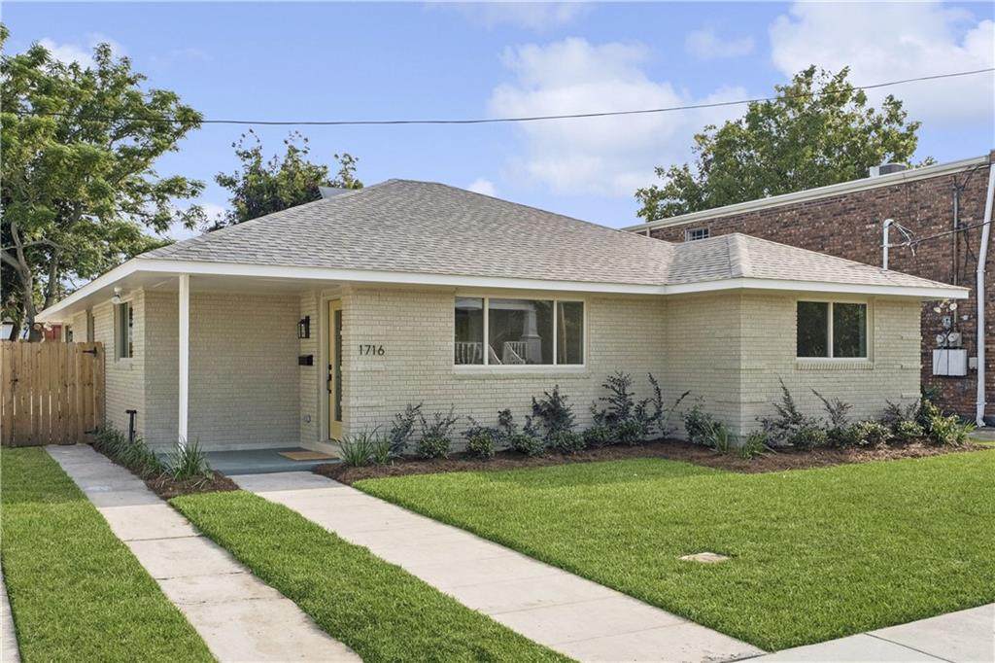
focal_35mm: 24
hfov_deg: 73.8
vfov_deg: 53.1
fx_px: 663
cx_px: 498
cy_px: 332
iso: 320
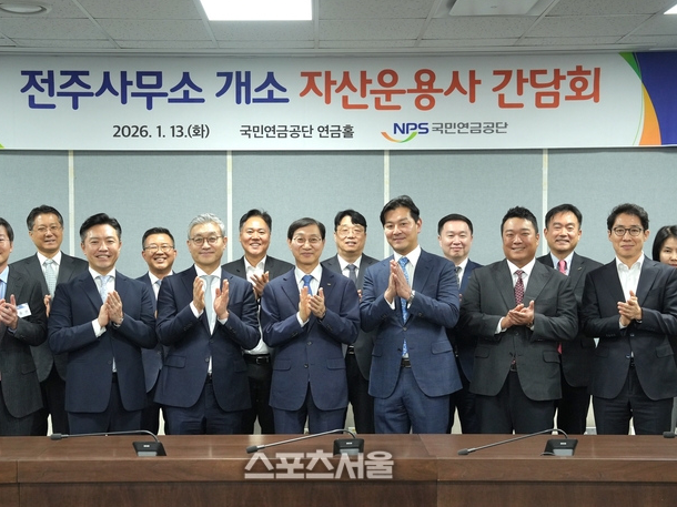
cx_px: 320
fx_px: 1036
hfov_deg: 36.2
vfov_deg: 27.5
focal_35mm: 53
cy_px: 255
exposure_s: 1/250
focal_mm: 48
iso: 2500
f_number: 4.5
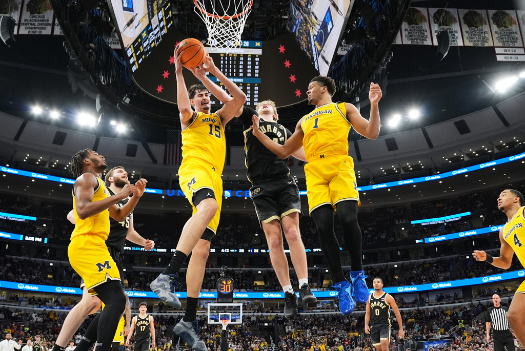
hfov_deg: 53.1
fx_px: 526
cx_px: 262
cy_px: 176
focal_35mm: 36
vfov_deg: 37.0
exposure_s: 1/800
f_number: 4.5
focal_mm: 24
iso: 3200
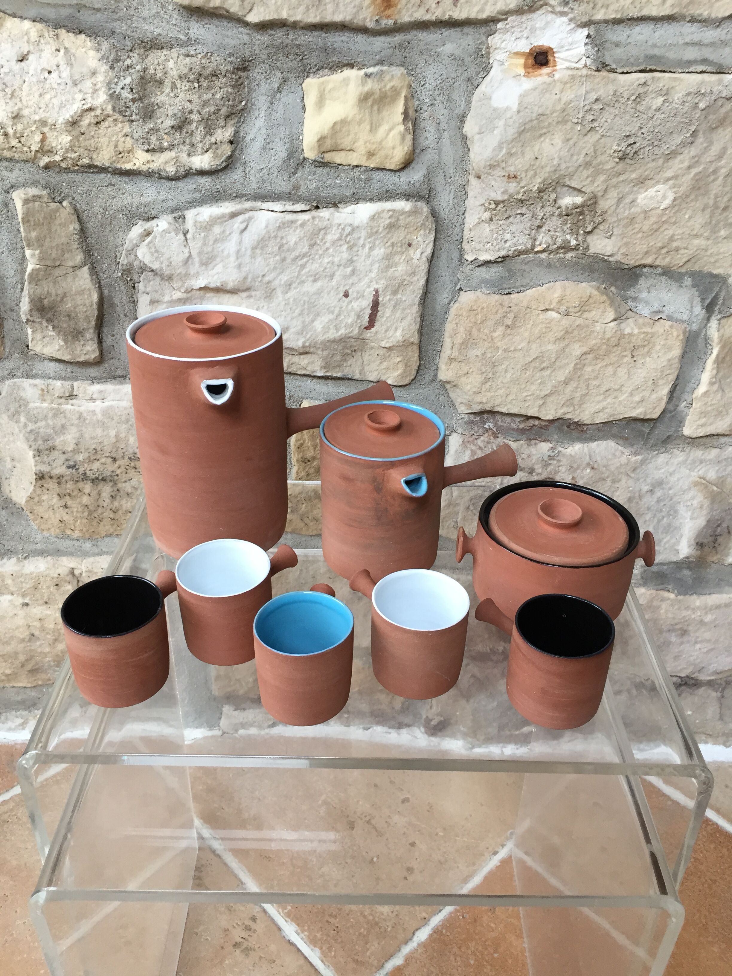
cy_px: 488
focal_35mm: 29
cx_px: 366
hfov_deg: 48.2
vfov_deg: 61.7
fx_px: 818
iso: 50
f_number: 2.2
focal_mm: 4.15
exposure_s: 1/33
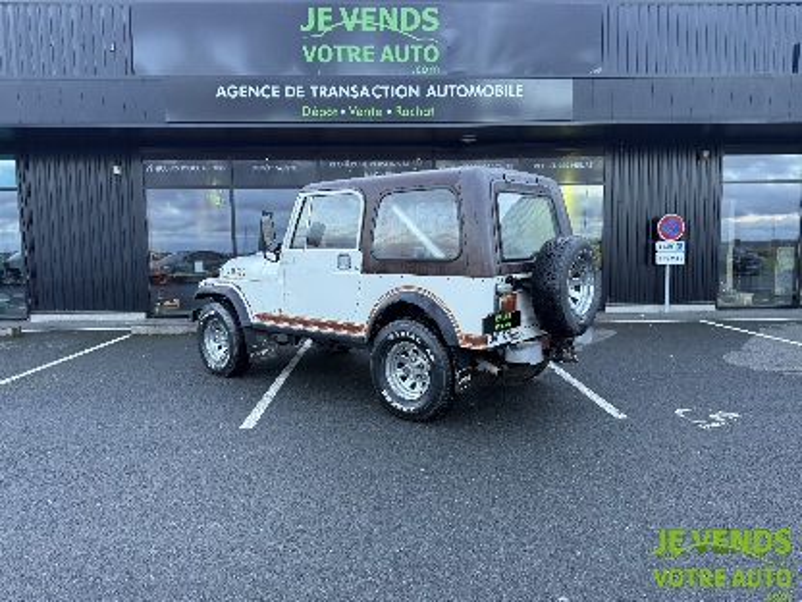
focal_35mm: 24
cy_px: 301
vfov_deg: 56.8
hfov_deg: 71.6
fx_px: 556
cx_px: 401
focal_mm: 6.76
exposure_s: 1/116
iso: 200
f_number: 1.78
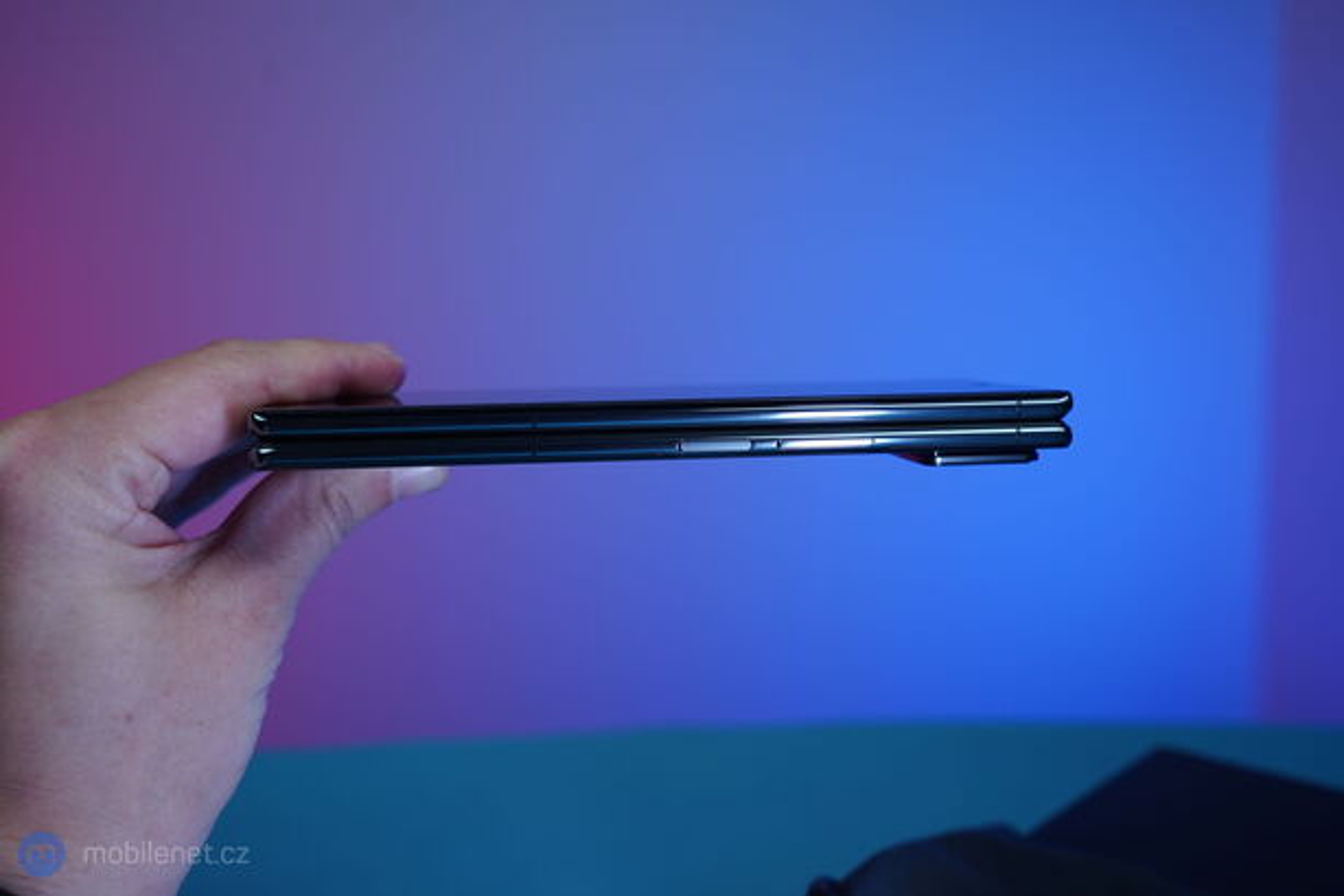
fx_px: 1344
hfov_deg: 53.1
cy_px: 448
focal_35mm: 36
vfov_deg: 36.9
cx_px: 672
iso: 320
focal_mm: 36
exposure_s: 1/125
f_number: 5.6
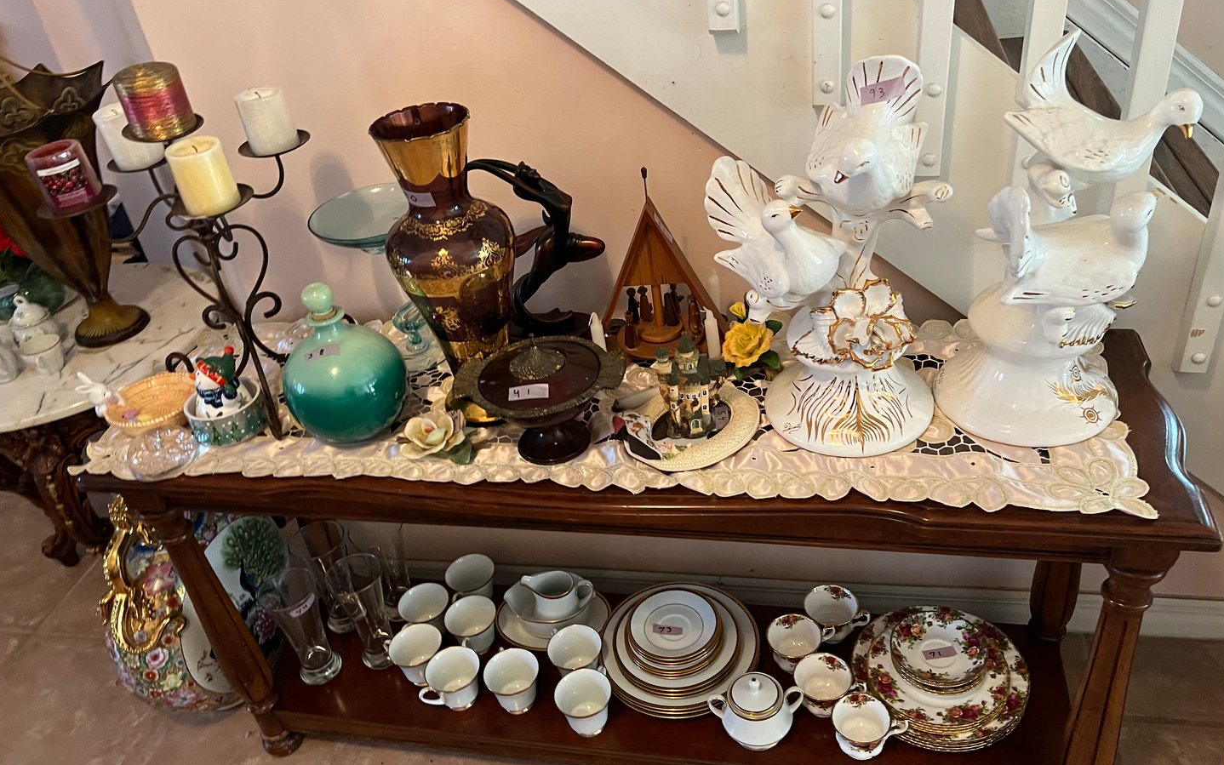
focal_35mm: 29
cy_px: 394
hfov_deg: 64.6
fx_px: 967
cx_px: 610
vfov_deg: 43.2
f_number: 1.5
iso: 400
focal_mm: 5.7
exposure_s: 1/40
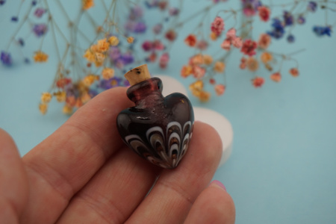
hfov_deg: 31.2
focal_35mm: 64
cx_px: 168
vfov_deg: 21.1
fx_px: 602
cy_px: 112
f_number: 5.6
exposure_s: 1/80
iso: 100
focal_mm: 43
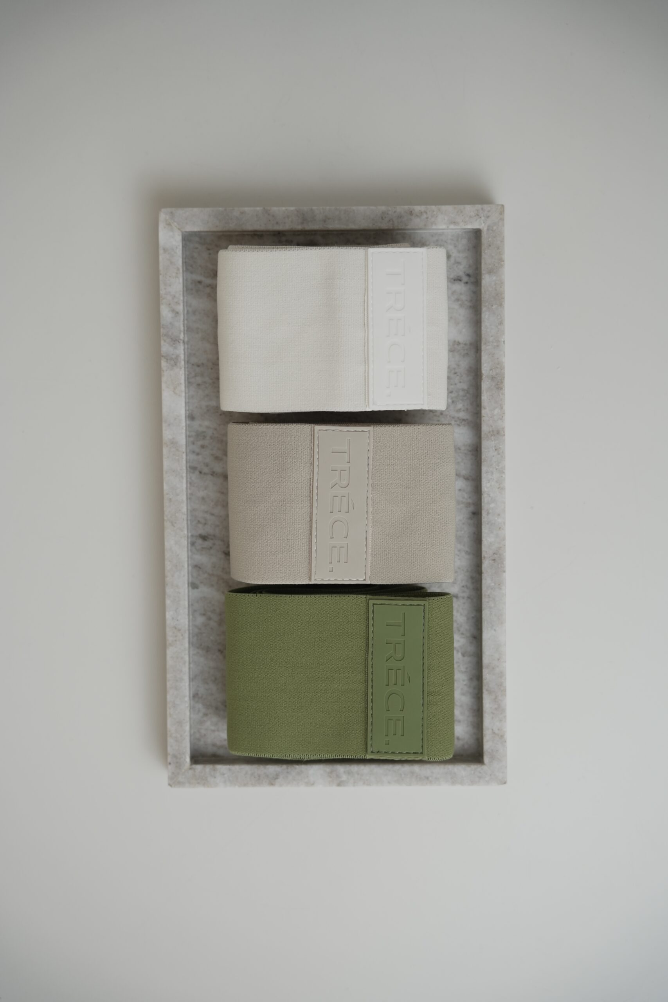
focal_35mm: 56
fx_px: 1558
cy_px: 501
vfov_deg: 35.6
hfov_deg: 24.2
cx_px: 334
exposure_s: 1/250
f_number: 4
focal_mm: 56
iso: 640
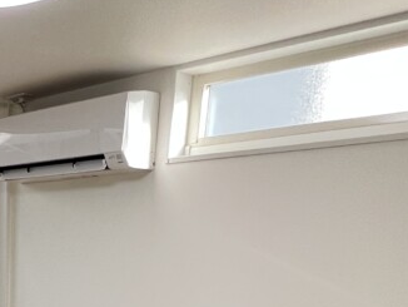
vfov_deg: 23.0
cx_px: -30
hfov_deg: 33.2
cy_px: 464
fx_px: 602
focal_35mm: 51
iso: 160
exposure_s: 1/99
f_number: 1.8
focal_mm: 1.57
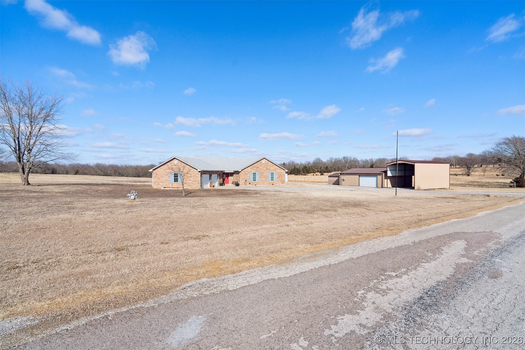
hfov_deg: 96.7
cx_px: 262
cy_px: 175
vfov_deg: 73.8
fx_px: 233
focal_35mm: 16
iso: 200
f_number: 7.1
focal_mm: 16
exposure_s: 1/2000
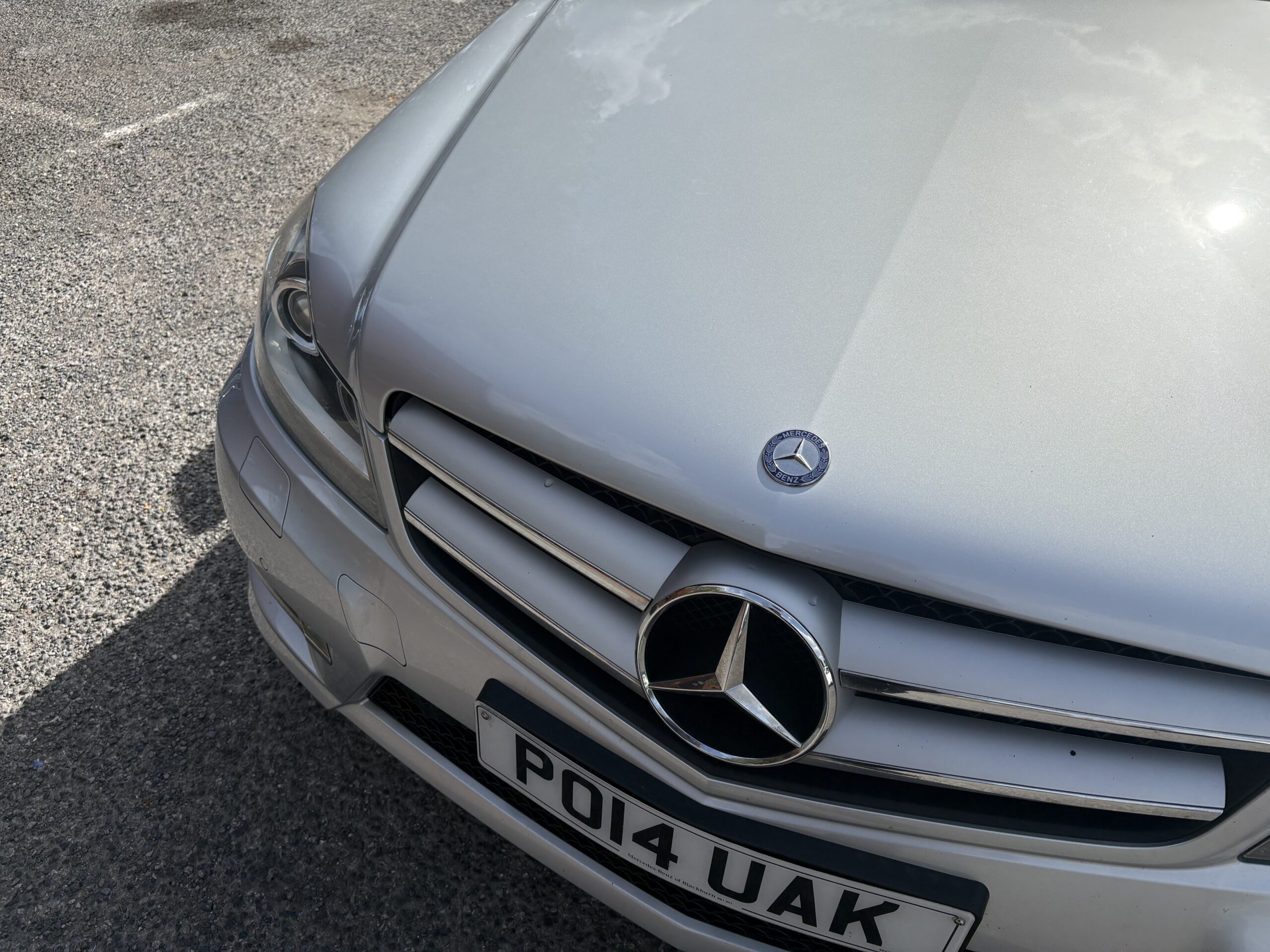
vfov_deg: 53.1
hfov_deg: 67.3
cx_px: 635
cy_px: 476
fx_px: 954
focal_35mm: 26
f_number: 1.6
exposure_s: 1/6993
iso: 50
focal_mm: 5.96
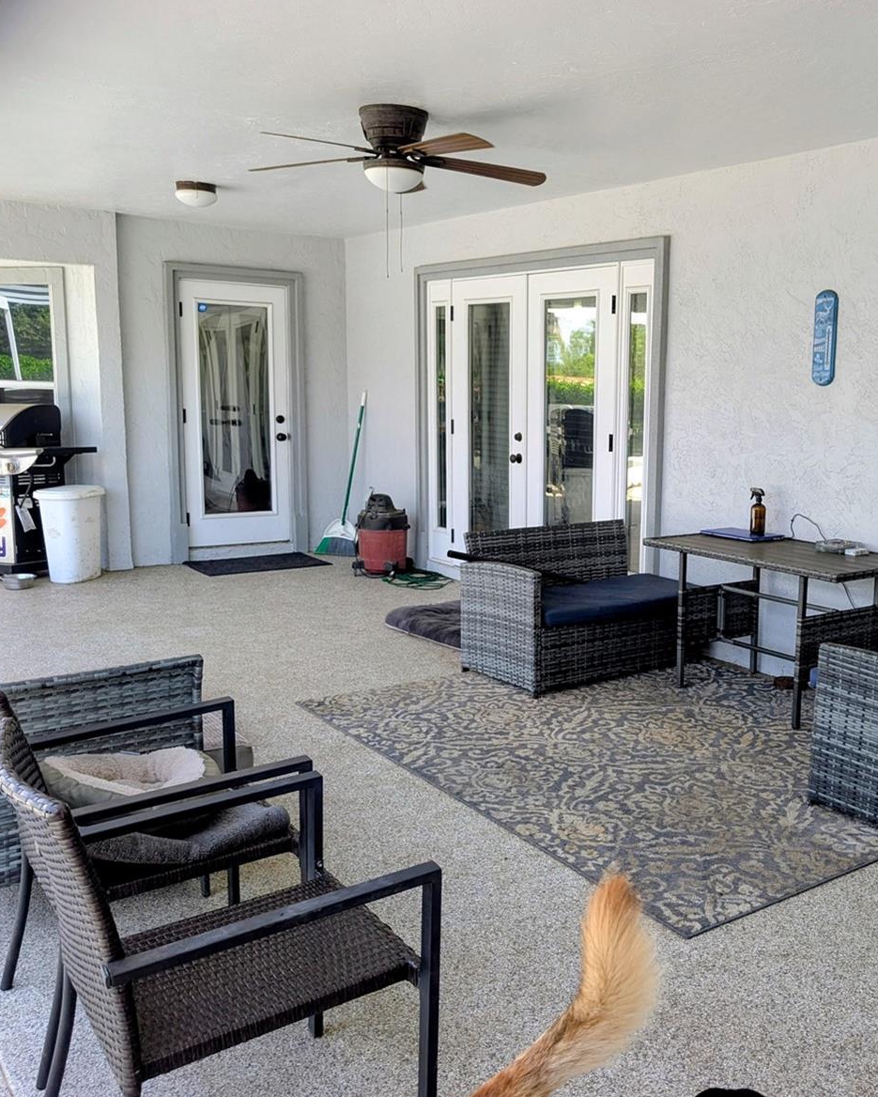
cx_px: 647
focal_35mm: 32
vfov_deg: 55.7
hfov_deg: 44.4
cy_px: 545
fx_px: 1039
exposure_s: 1/466
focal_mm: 6.9
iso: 102
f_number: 1.68
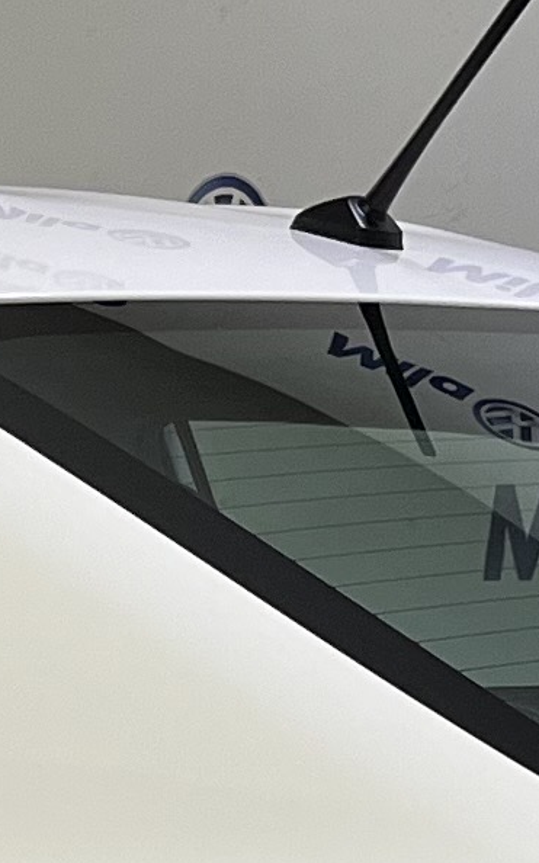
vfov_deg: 10.4
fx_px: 4397
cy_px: 1672
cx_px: 119
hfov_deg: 7.0
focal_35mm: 187
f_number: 1.6
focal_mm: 5.1
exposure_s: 1/60
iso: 64
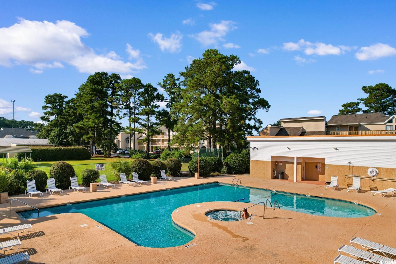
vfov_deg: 57.2
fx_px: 242
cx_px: 198
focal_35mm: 22
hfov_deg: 78.6
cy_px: 132
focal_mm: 8.38
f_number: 2.8
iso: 110
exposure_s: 1/500
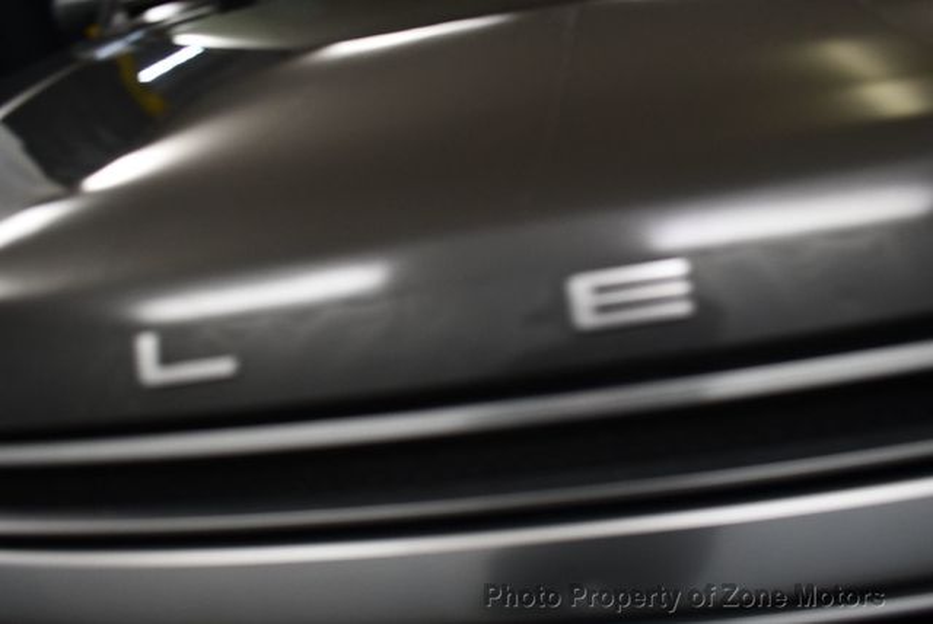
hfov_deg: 53.1
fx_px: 934
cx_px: 466
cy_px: 312
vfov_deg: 36.9
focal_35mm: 36
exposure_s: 1/250
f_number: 3.5
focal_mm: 18
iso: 800
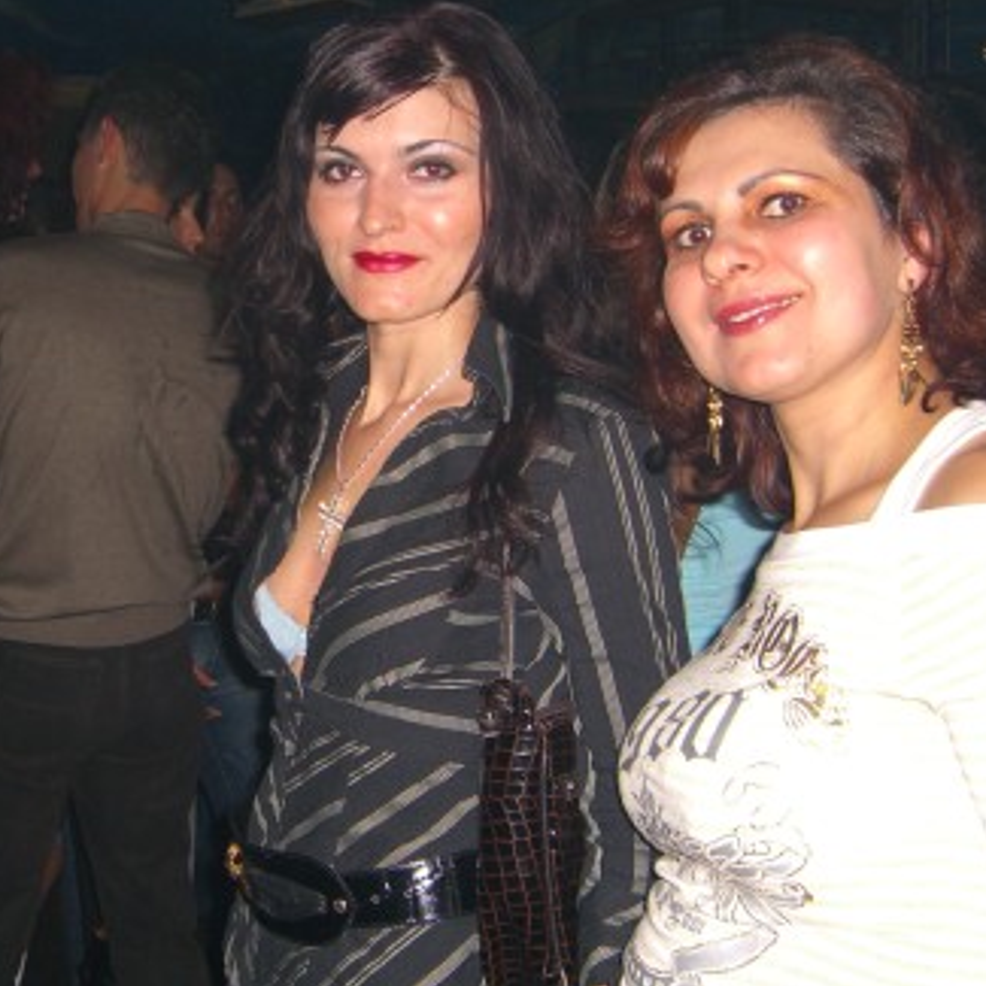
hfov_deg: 27.4
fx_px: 1998
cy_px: 458
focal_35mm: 62
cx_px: 258
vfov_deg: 27.7
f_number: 2.8
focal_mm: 7.9
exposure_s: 1/60
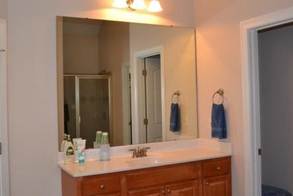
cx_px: 159
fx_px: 318
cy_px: 88
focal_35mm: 39
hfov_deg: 49.5
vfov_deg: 34.2
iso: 450
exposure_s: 1/60
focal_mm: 18
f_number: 3.5
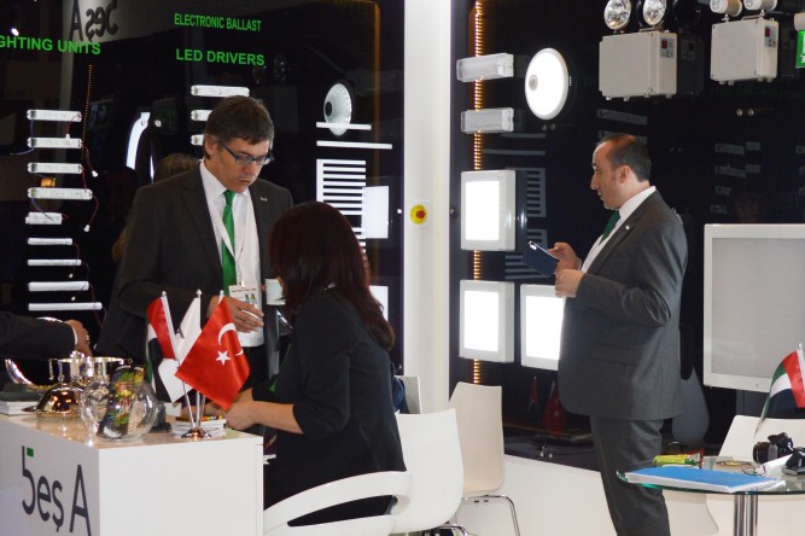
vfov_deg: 18.6
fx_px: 1631
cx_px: 597
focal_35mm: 73
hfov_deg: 27.4
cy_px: 304
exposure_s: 1/125
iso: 180
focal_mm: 20
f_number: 4
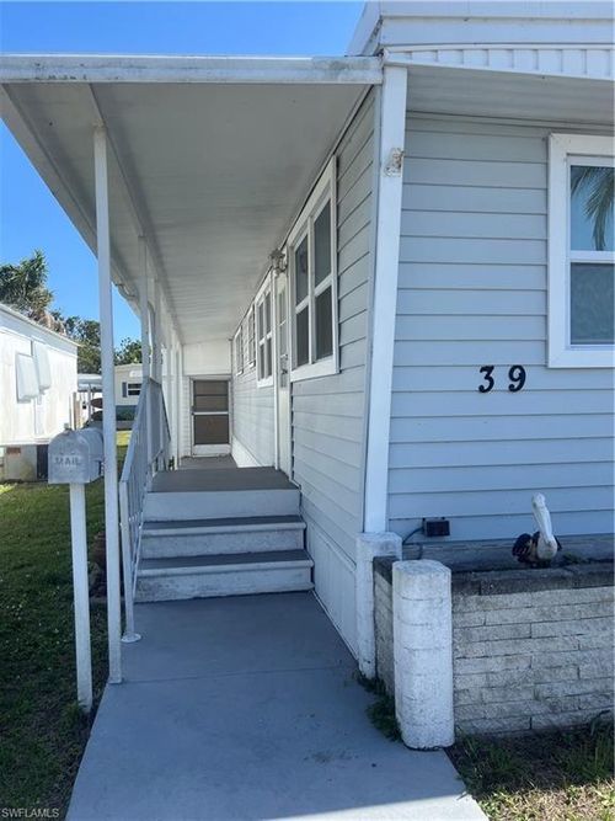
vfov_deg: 67.3
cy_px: 410
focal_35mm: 26
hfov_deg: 53.0
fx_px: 616
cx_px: 308
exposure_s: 1/2404
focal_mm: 5.7
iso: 50
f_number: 1.5
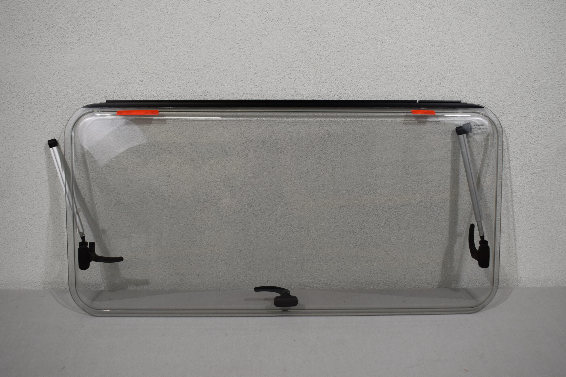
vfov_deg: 34.2
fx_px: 613
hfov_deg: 49.6
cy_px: 188
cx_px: 283
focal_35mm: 39
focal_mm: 26
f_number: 5.6
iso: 320
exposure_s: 1/125
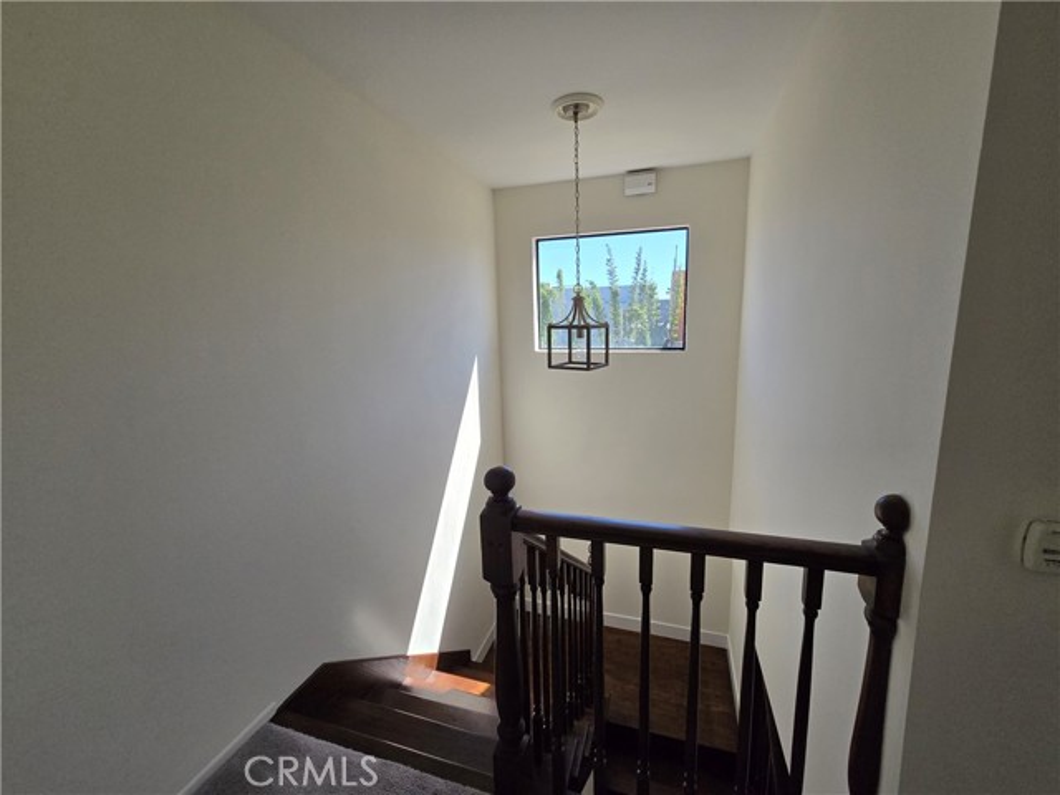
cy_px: 398
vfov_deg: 89.9
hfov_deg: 106.2
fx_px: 398
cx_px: 530
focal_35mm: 13
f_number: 2.2
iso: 160
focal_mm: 2.2
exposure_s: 1/2000
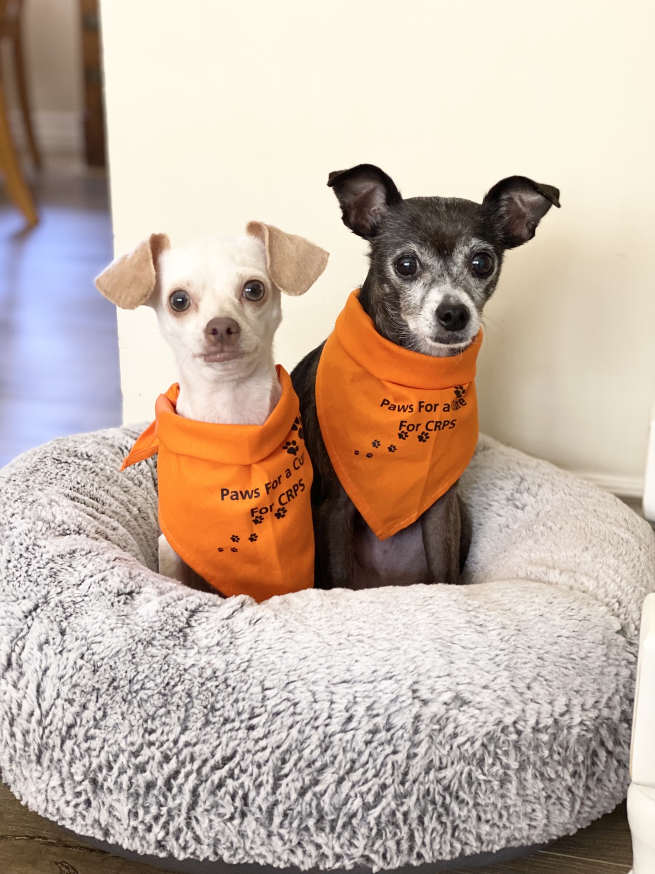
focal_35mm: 52
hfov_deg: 28.0
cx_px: 328
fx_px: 1312
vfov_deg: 36.8
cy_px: 437
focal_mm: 6
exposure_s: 1/40
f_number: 2
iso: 200
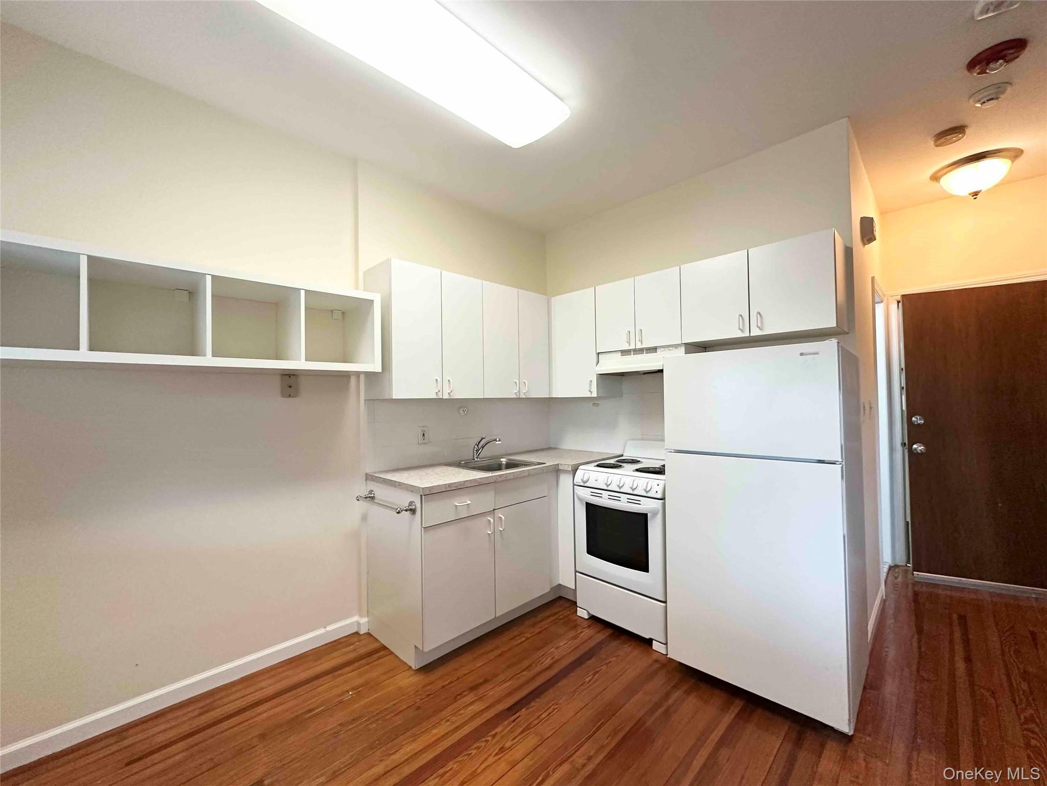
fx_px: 423
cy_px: 393
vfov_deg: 85.7
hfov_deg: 102.1
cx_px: 524
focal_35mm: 14
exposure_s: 1/120
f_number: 2.2
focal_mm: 2.22
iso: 250
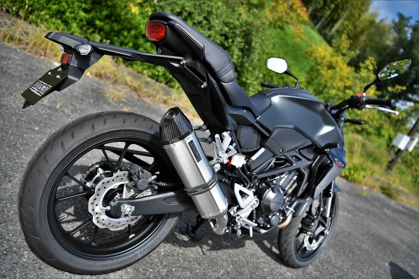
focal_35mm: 29
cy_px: 140
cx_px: 210
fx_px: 337
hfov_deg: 63.7
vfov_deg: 44.9
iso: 160
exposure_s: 1/2500
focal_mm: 29
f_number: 2.8
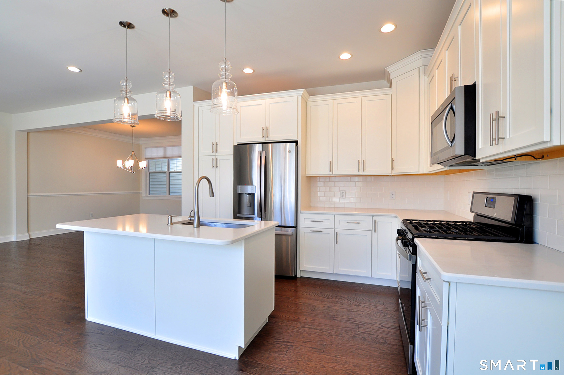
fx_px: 235
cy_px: 188
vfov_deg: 77.2
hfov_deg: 100.5
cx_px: 282
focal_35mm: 15
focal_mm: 10
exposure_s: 1/60
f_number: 4.5
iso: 250
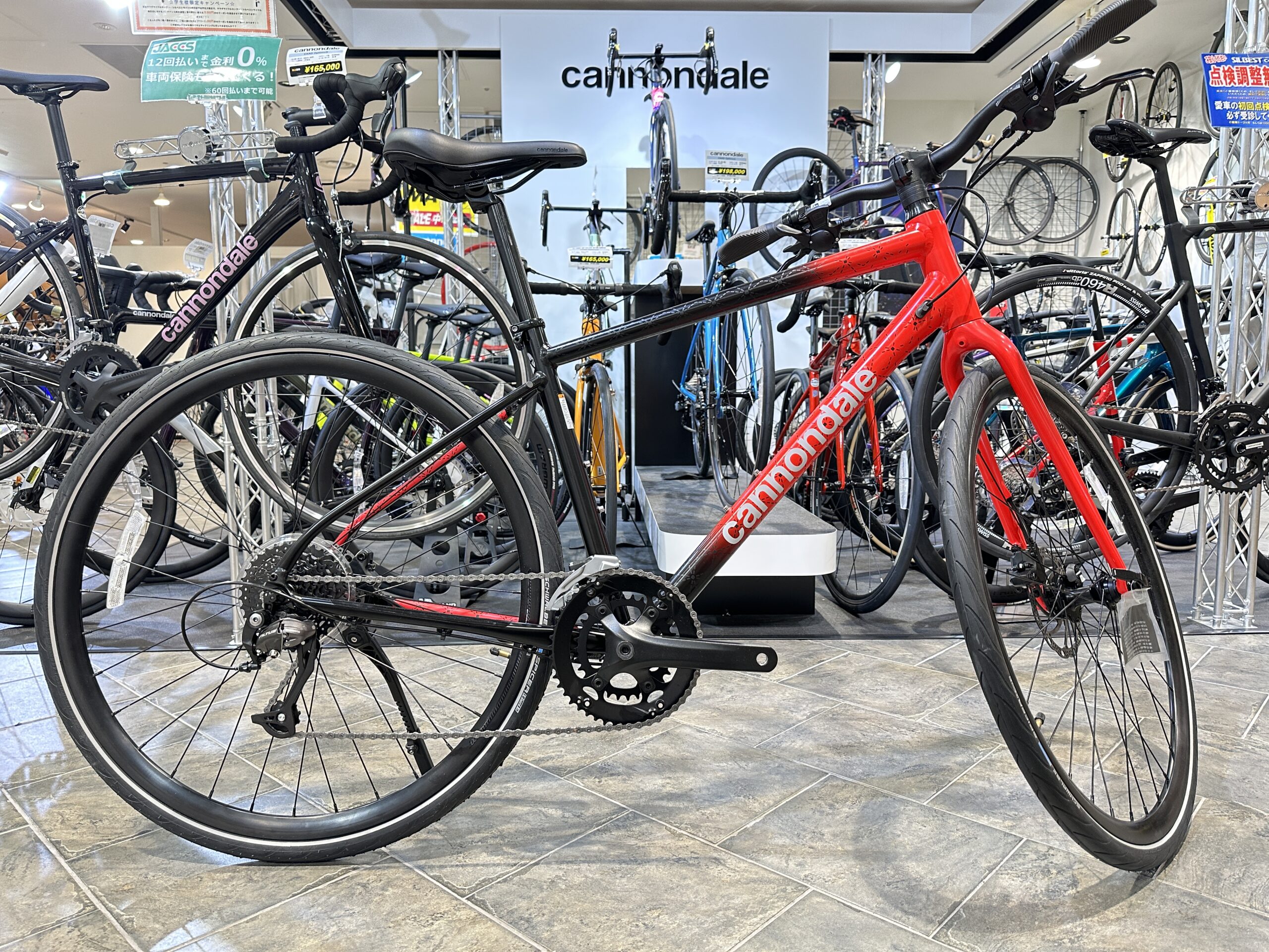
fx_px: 880
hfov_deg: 71.6
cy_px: 476
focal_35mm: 24
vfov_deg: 56.8
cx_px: 634
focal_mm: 6.86
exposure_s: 1/60
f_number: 1.78
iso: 250
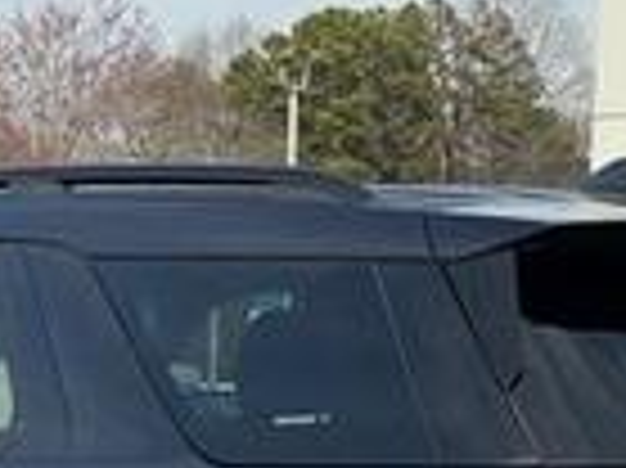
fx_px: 3144
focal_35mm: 174
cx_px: 225
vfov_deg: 8.4
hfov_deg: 11.4
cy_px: 684
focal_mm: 6.76
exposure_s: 1/1597
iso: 64
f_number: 1.78
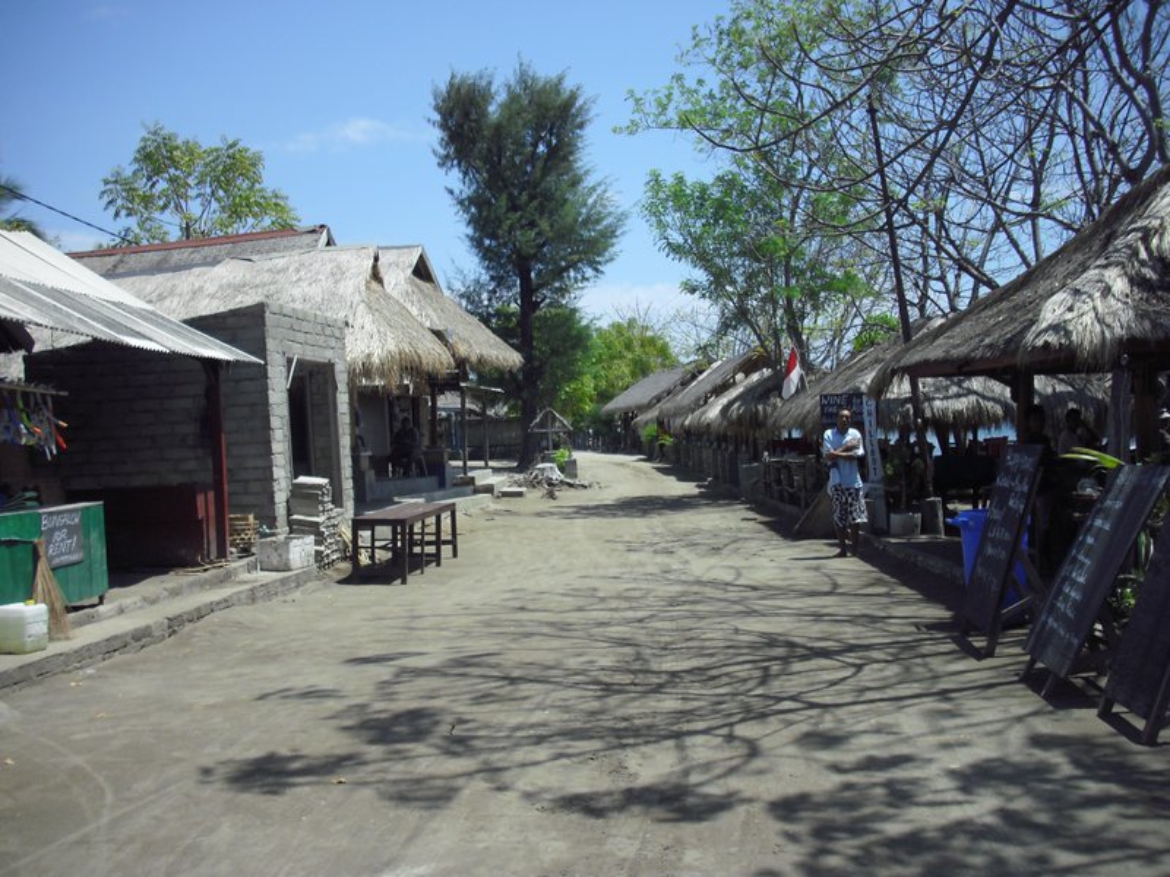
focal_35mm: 38
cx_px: 585
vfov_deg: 37.7
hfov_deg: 49.0
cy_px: 438
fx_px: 1284
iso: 100
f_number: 8
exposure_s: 1/250
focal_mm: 6.2
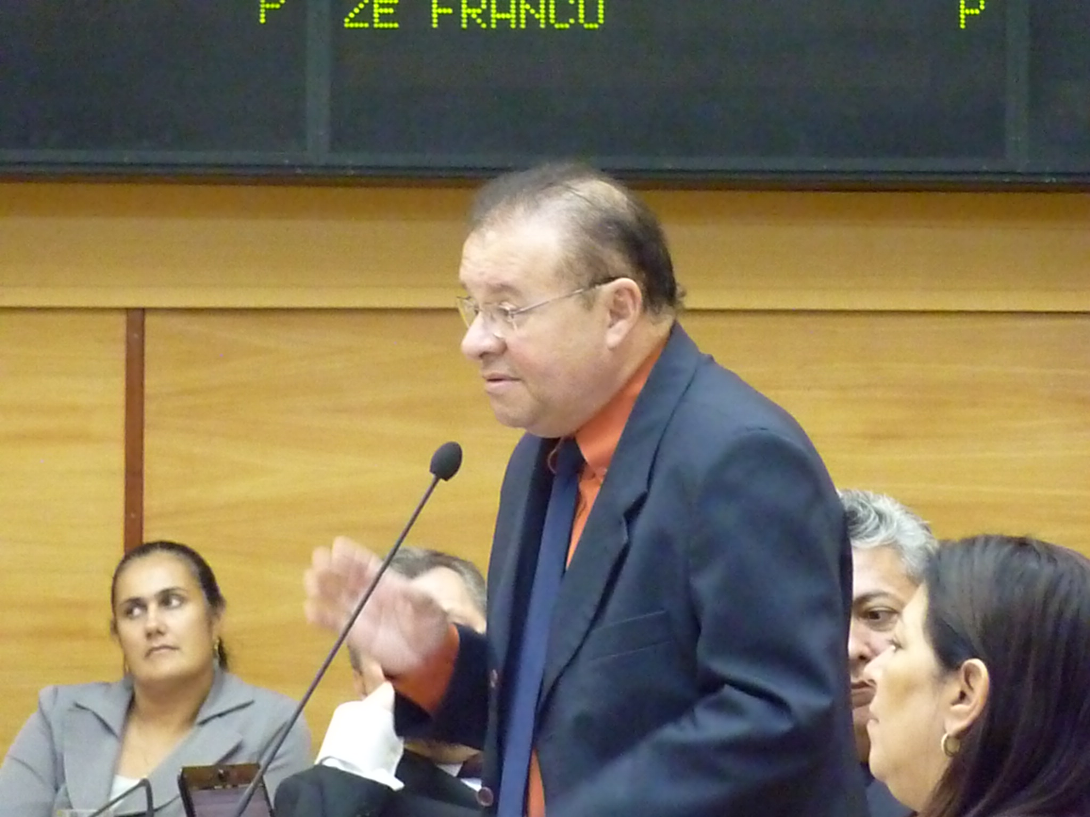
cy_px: 408
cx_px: 545
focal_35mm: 278
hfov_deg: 7.1
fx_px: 8754
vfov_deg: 5.3
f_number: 4.8
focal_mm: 45.7
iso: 3200
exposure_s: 1/30
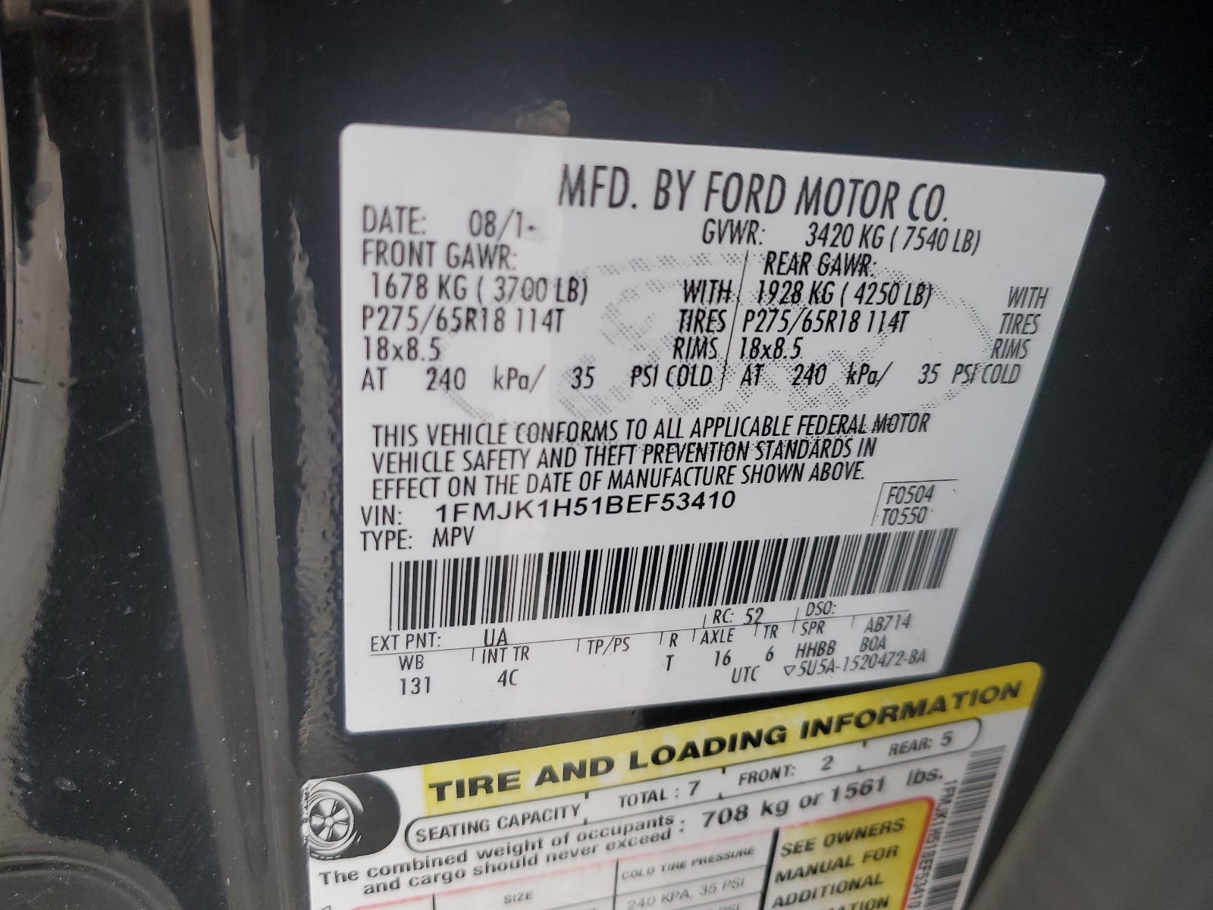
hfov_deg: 67.3
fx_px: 911
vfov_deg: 53.1
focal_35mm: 26
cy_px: 455
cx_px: 606
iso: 58
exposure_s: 1/60.2
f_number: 1.5
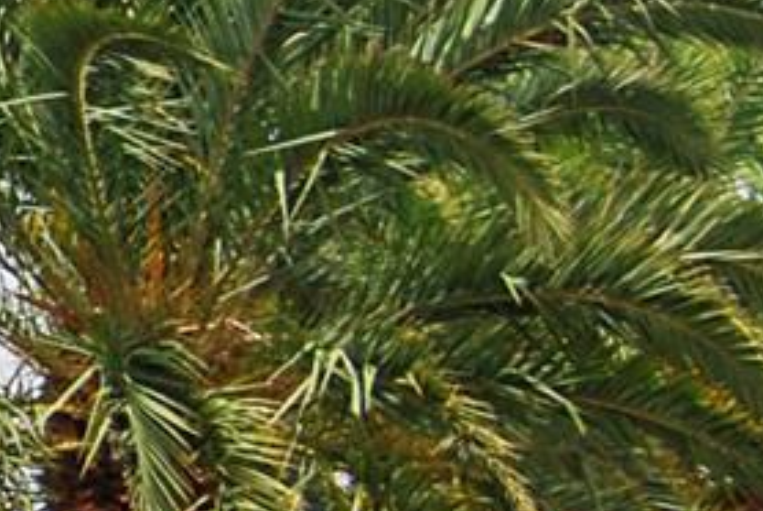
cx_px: -1855
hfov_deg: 6.0
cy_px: 192
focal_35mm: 309
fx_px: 6556
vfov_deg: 4.5
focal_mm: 28
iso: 200
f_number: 8
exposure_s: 1/400
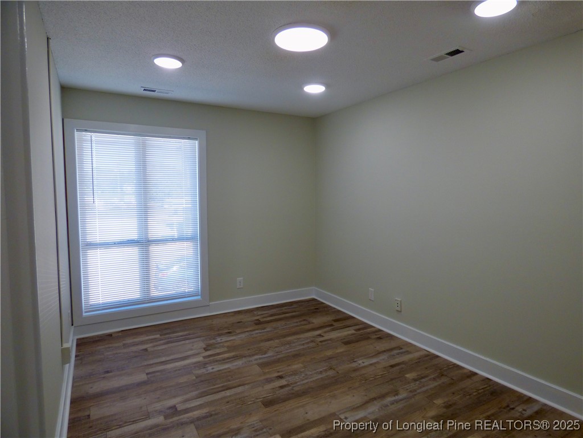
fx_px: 337
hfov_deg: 81.7
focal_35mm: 20
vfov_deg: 66.0
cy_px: 219
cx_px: 292
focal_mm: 3.58
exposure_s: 1/60
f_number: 2.8
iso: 100
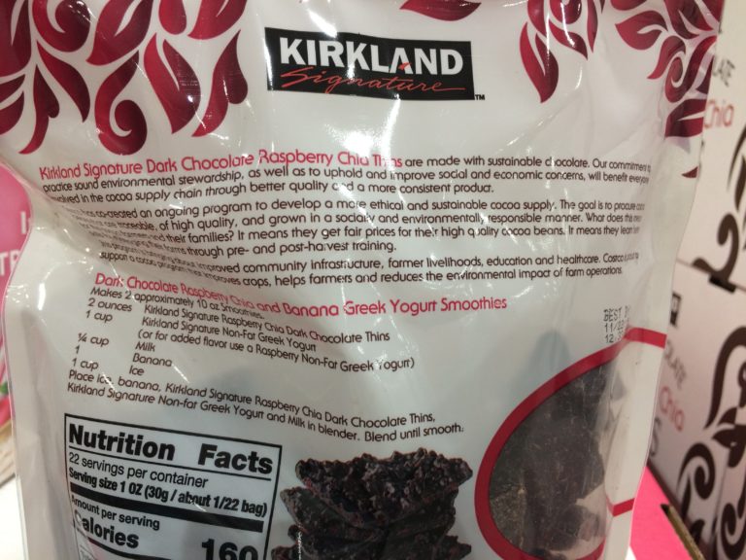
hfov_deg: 61.7
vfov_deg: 48.2
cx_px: 373
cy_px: 280
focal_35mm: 29
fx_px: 625
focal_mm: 4.15
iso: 80
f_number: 2.2
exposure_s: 1/30
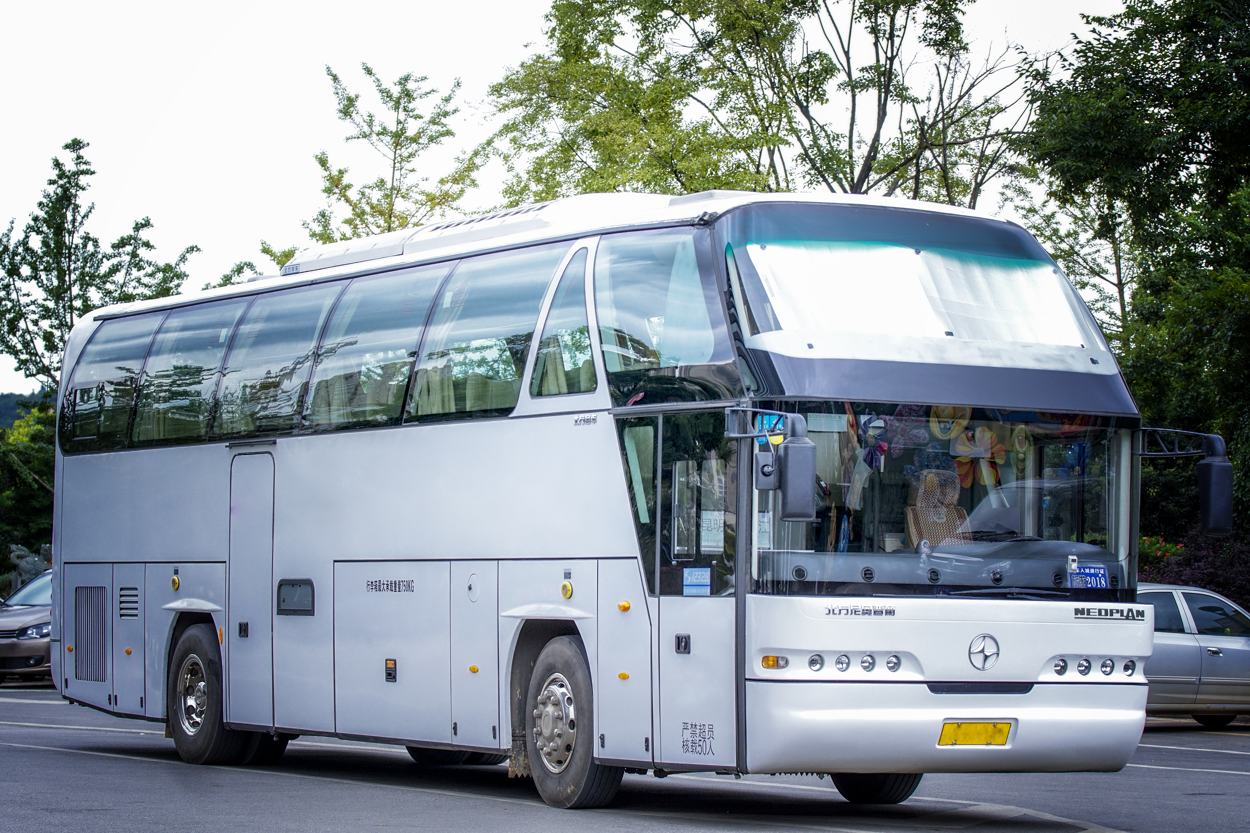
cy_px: 416
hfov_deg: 19.5
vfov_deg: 13.0
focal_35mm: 105
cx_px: 625
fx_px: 3646
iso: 320
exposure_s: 1/250
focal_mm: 70
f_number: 4.5
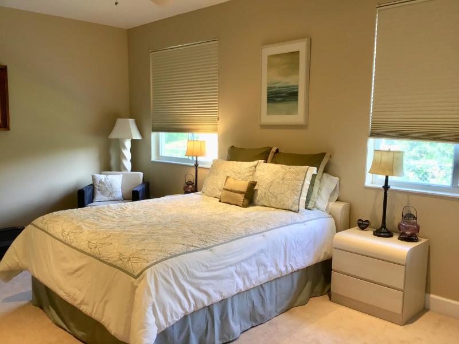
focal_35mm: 31
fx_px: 411
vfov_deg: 45.4
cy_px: 172
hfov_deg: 58.4
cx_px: 230
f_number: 2.4
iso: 50
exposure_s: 1/30
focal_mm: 3.3
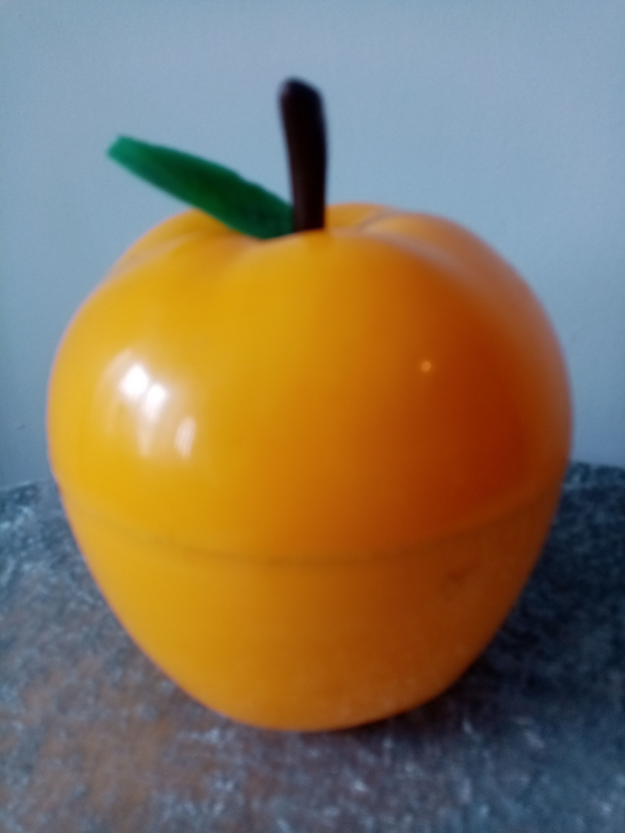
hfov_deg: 53.1
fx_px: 626
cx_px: 312
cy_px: 416
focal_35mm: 26
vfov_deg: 67.3
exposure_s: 1/33.3
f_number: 1.8
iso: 102
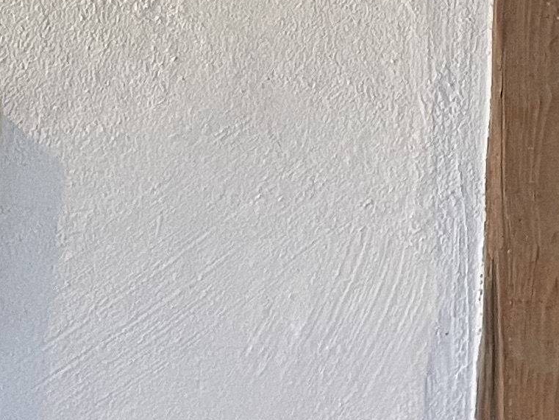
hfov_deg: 13.8
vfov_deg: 9.9
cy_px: -428
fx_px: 2229
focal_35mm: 138
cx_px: 694
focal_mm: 4.2
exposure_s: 1/50
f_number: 1.6
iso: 125
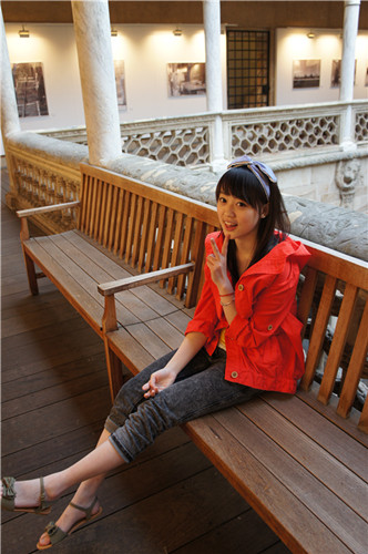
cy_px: 277
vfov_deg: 62.0
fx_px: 461
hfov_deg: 43.5
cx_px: 184
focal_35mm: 30
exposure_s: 1/30
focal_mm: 20
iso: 320
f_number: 4
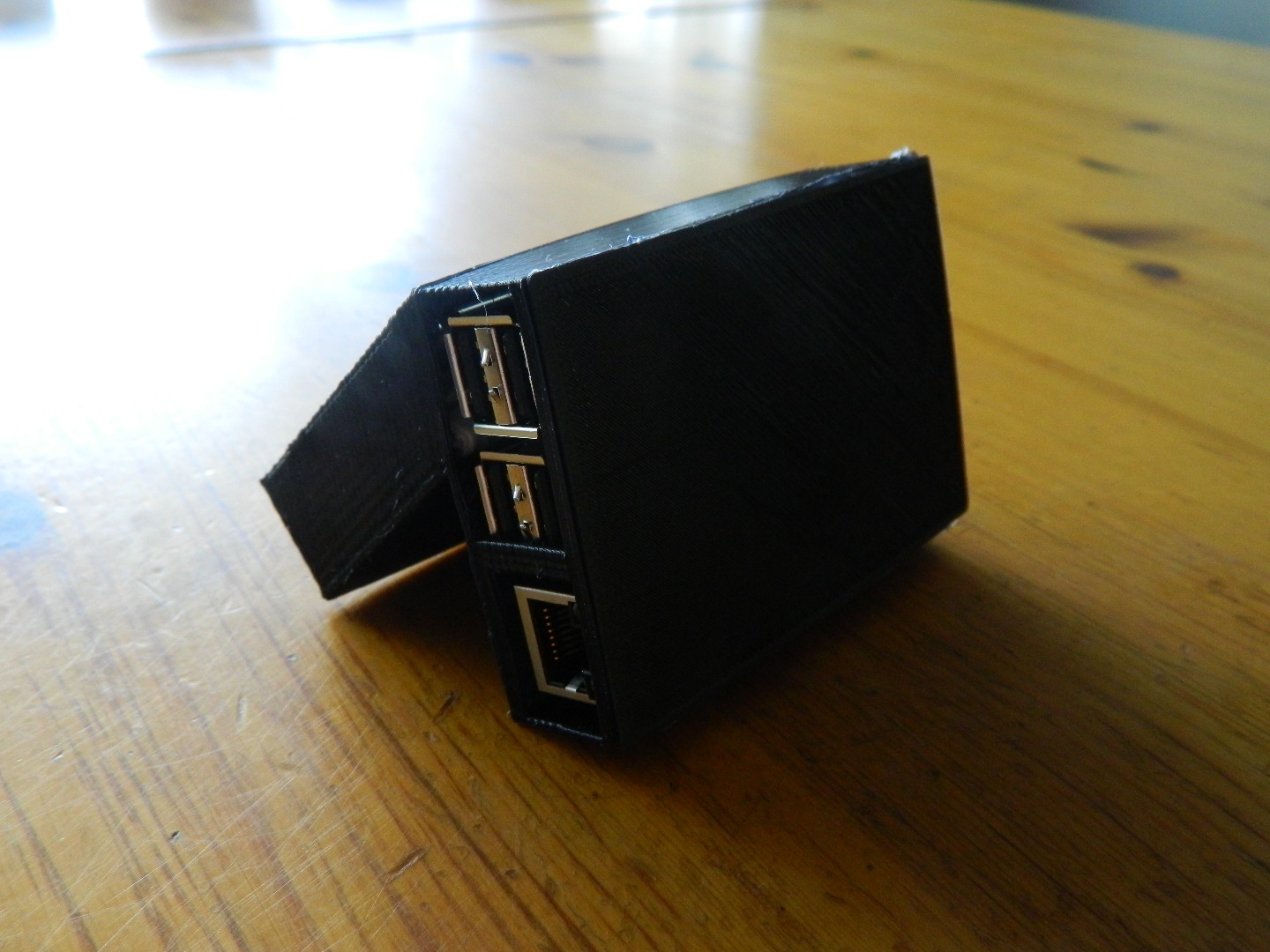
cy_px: 476
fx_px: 1284
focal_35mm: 35
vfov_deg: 40.7
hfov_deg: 52.6
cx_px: 635
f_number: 3.3
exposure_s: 1/40
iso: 360
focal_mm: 6.2
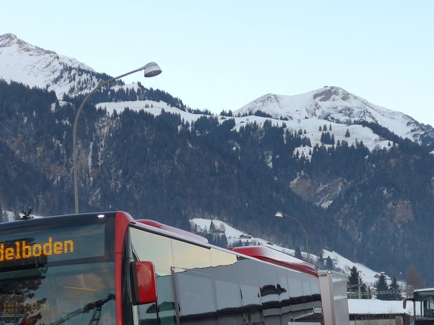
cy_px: 271
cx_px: 226
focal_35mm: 78
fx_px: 978
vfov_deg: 18.7
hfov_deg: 25.0
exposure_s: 1/100
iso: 80
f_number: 2.8
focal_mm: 9
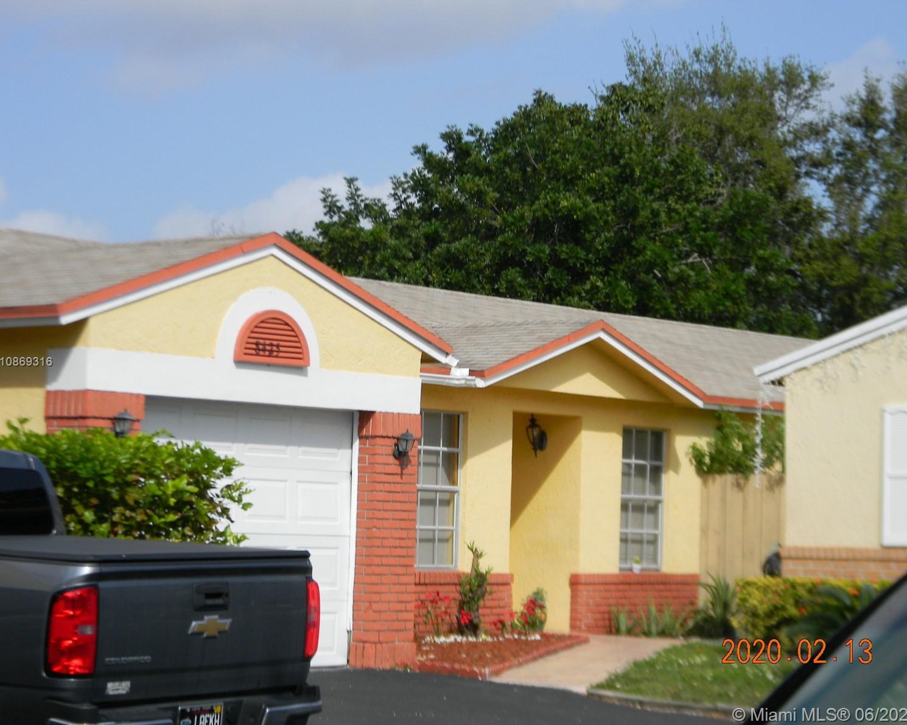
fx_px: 2335
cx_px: 443
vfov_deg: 17.7
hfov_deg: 22.0
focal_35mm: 87
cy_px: 362
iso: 80
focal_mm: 15.1
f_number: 9
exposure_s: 1/212
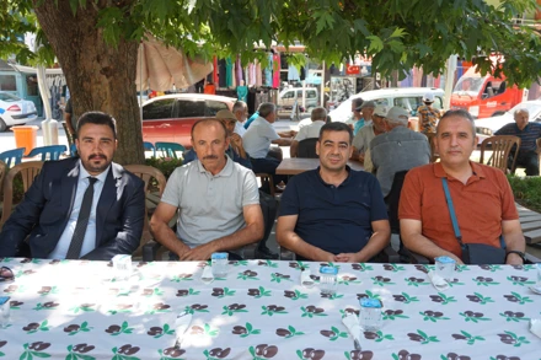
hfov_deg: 59.5
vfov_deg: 41.7
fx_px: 473
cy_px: 180
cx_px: 270
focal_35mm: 32
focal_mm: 21
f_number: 4
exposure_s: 1/100
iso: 100
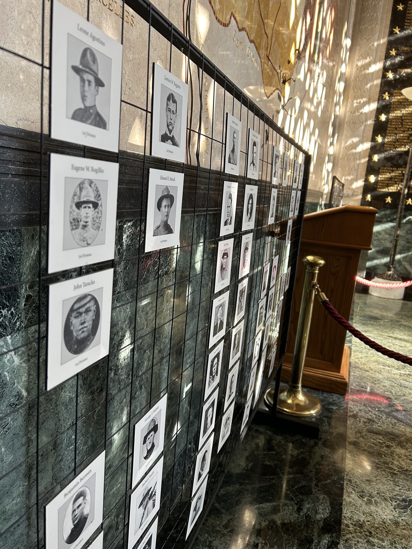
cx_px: 206
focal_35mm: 26
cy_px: 274
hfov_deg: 53.1
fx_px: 413
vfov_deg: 67.3
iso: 100
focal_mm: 5.7
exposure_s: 1/121
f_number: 1.5
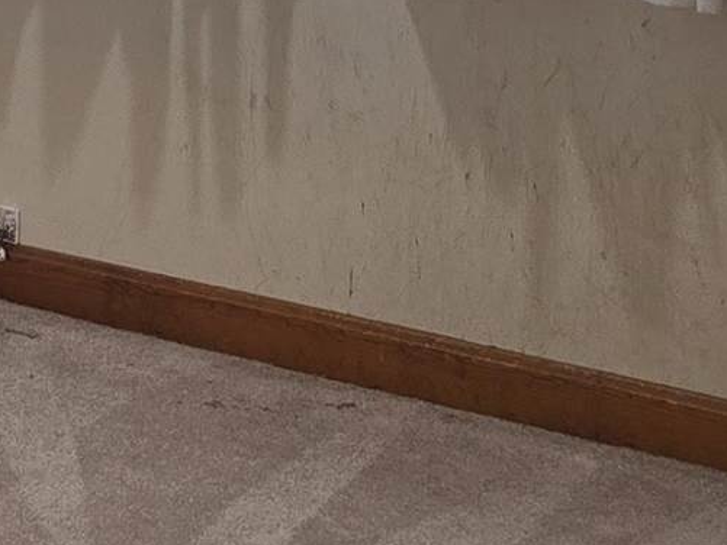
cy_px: -6
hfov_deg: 13.9
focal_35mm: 141
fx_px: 2962
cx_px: 131
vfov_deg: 10.4
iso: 64
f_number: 1.8
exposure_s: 1/120
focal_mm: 5.4
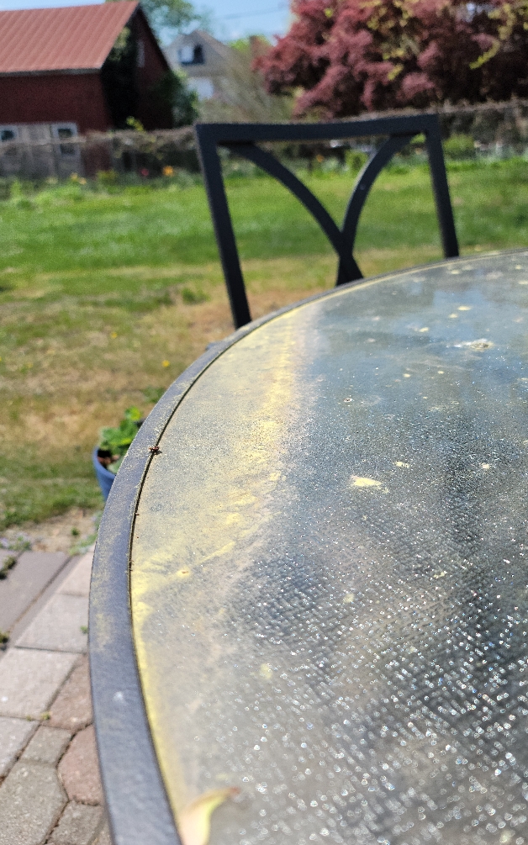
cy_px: 424
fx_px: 622
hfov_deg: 46.0
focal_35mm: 27
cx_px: 282
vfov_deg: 68.4
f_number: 1.8
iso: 20
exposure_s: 1/917
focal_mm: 7
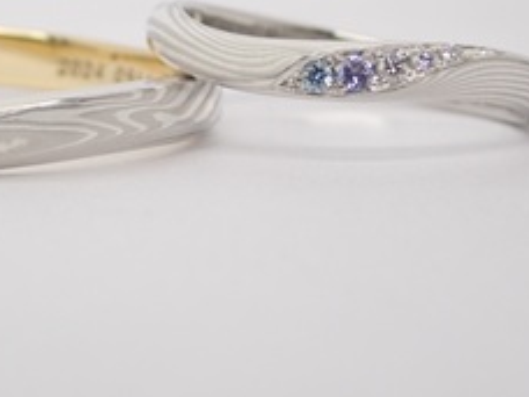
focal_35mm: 152
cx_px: 155
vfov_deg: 9.7
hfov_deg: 13.0
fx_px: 2323
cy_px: 92
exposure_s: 1/125
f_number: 4.1
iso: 200
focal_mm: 13.65
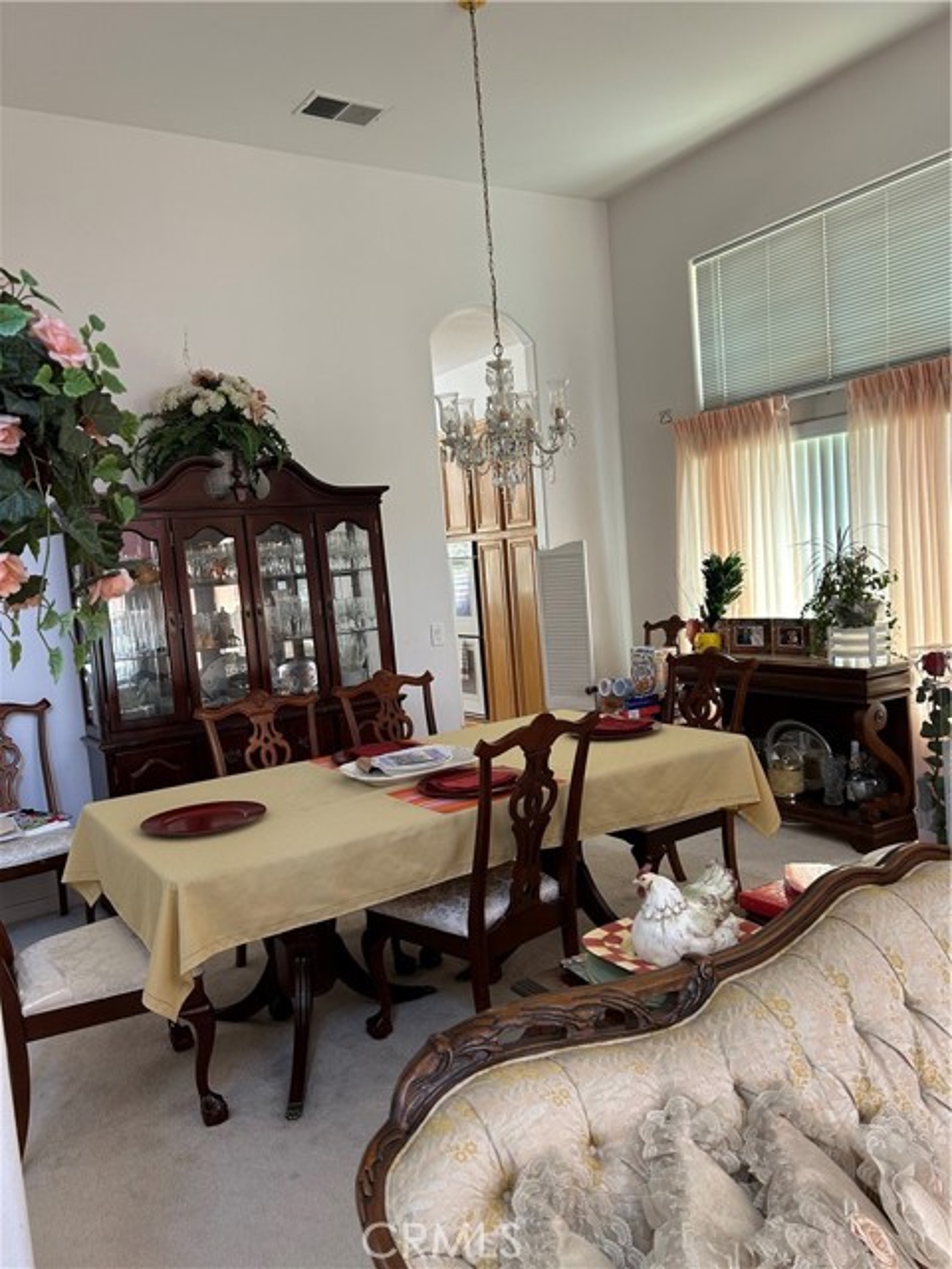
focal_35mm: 26
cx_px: 476
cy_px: 634
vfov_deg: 67.3
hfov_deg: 53.1
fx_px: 953
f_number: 1.5
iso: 100
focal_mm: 5.7
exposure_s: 1/60
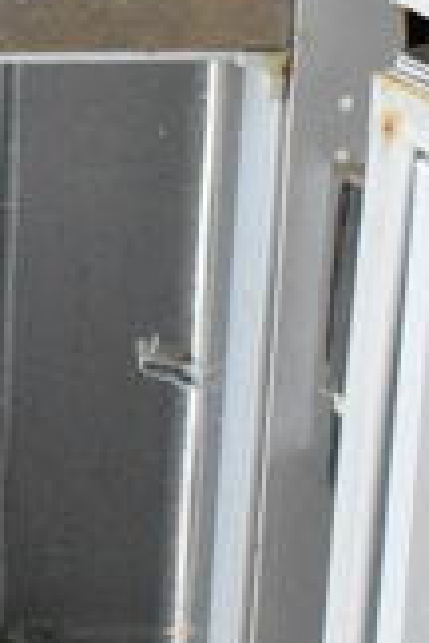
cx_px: -314
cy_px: -280
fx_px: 3021
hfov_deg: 7.9
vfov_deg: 11.7
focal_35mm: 169
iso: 6400
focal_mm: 20
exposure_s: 1/125
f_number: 5.6
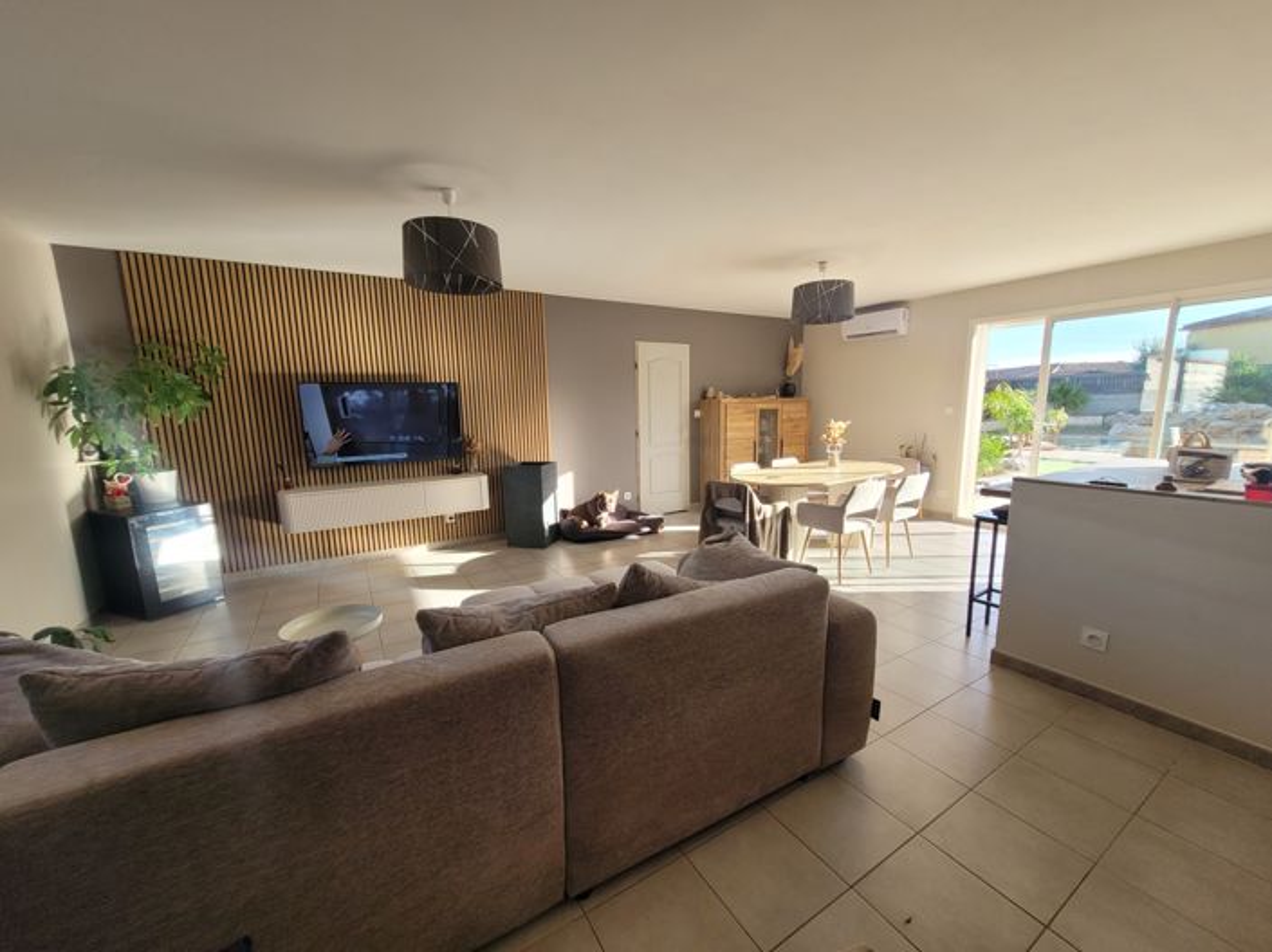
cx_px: 636
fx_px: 477
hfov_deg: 106.2
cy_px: 476
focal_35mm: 13
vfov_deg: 89.9
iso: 40
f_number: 2.2
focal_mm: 1.74
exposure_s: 1/132
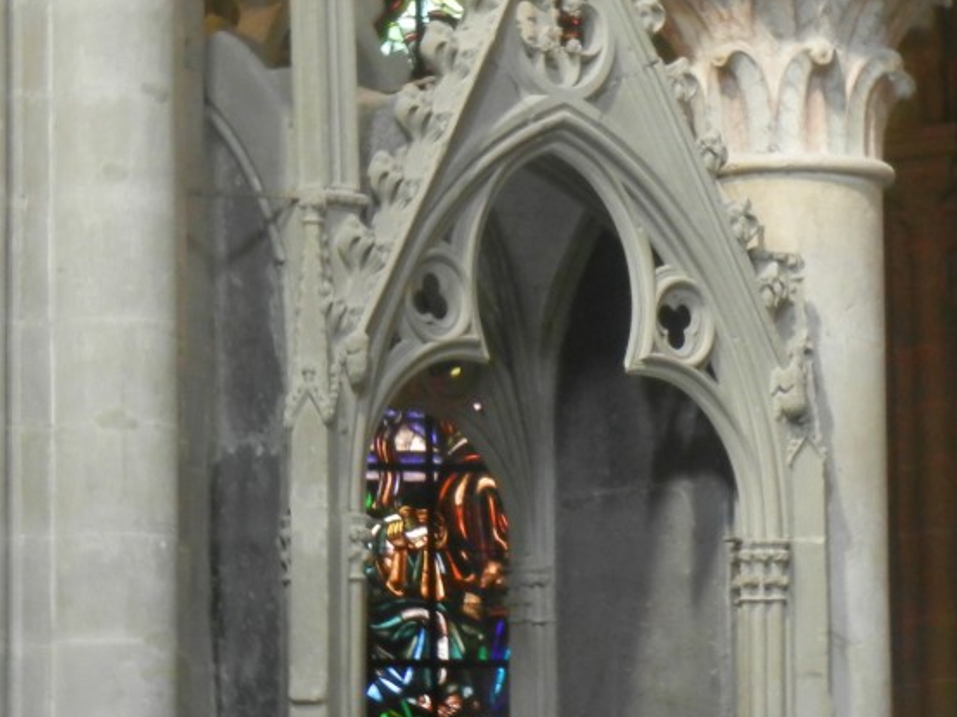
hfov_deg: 10.5
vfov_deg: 7.8
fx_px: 5222
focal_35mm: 189
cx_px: 462
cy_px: 544
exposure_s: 1/2.6
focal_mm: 18.3
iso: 200
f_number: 4.5
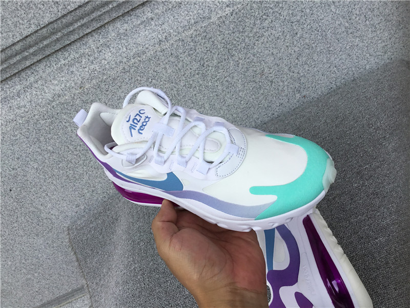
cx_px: 205
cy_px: 154
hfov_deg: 58.4
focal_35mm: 31
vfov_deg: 45.4
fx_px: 367
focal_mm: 3.3
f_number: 2.4
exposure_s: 1/485
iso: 25
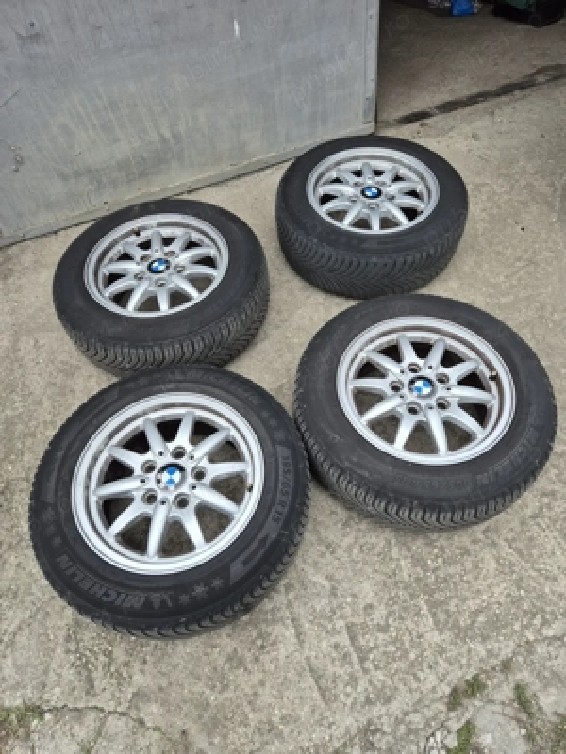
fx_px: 501
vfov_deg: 73.9
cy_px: 377
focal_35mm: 23
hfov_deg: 58.9
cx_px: 283
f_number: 1.8
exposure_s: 1/202
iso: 25
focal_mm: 5.4
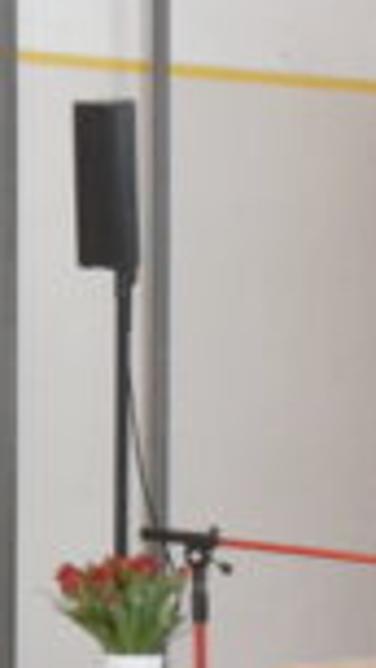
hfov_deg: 4.1
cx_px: 647
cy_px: 637
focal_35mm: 297
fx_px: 5267
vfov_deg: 7.2
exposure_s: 1/125
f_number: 4.8
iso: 800
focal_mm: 18.6
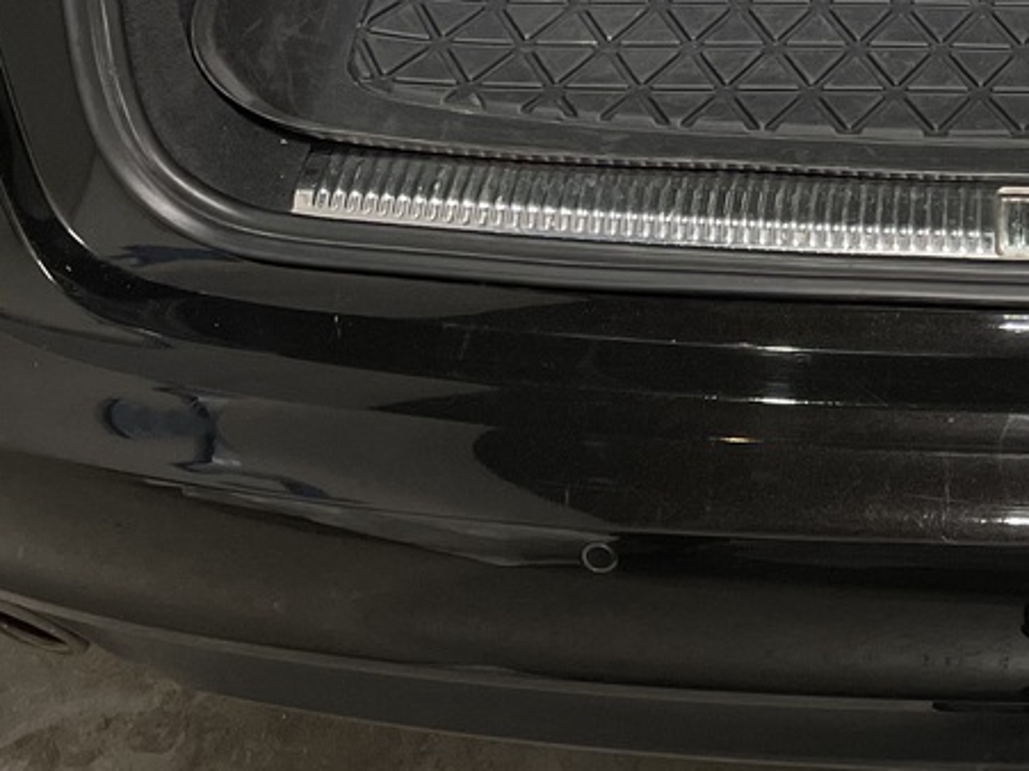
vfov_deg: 16.8
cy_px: -205
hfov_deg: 22.8
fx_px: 2467
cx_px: 995
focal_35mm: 83
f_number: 1.6
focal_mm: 4.2
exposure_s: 1/100
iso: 125
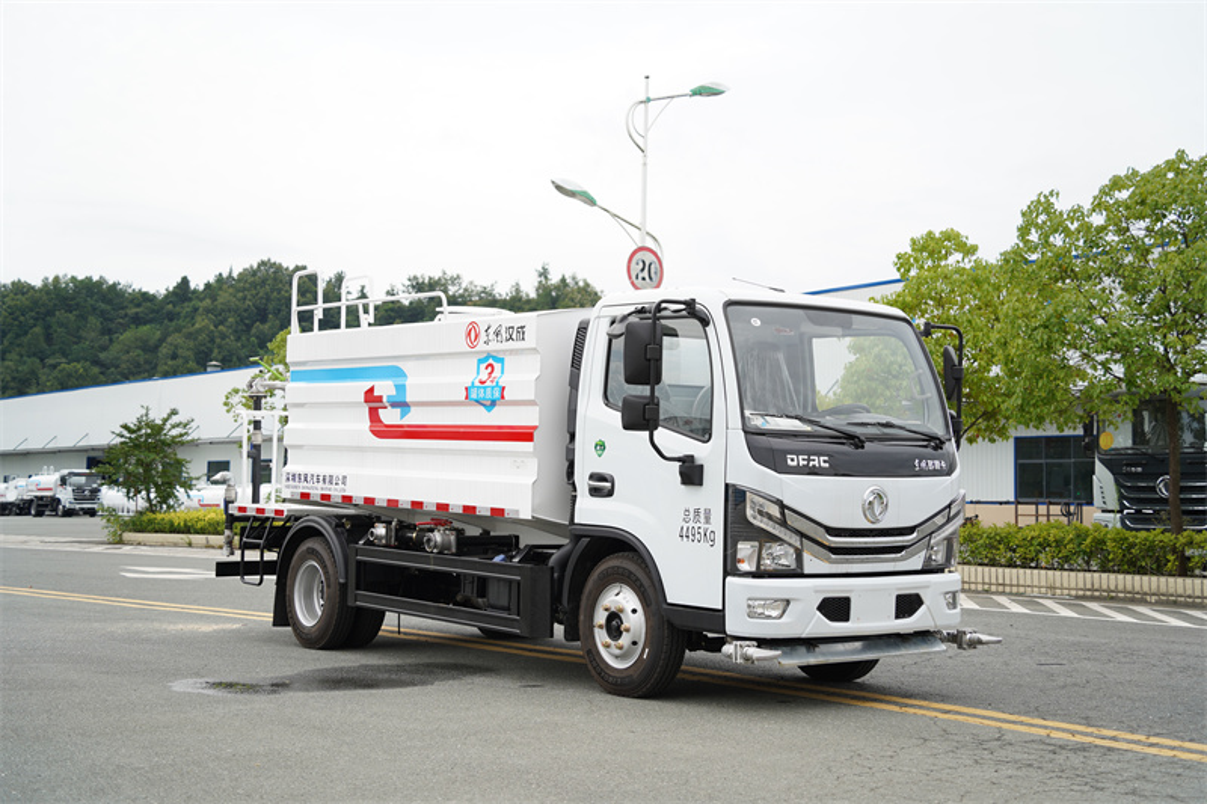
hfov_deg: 42.8
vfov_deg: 29.2
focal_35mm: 46
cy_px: 402
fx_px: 1542
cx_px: 604
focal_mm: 46
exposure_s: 1/640
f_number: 3.5
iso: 100
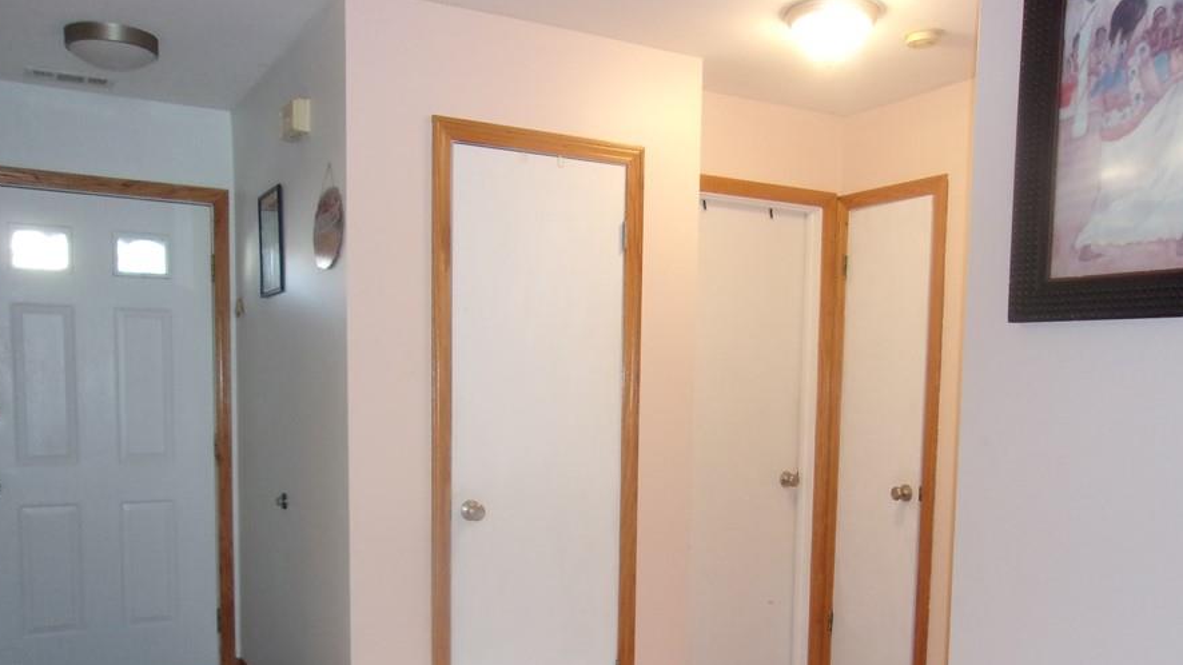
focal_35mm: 34
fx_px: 1066
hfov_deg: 58.0
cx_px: 600
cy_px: 489
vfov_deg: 34.0
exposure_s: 1/34
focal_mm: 4.9
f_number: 3
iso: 200
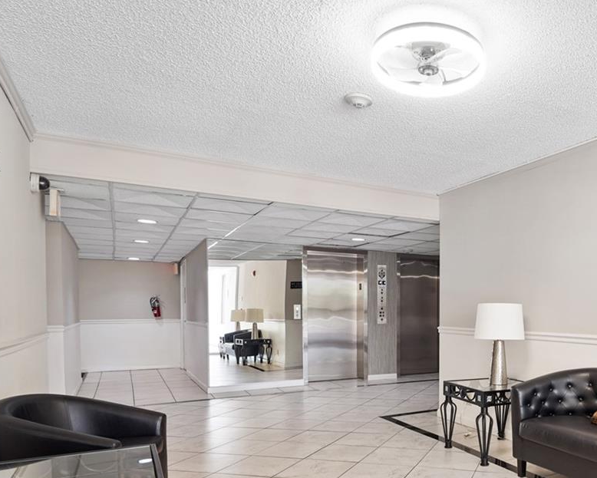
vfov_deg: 51.9
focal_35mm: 27
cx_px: 468
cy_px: 328
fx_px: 477
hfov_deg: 59.6
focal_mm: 14
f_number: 8
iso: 200
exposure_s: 1/3
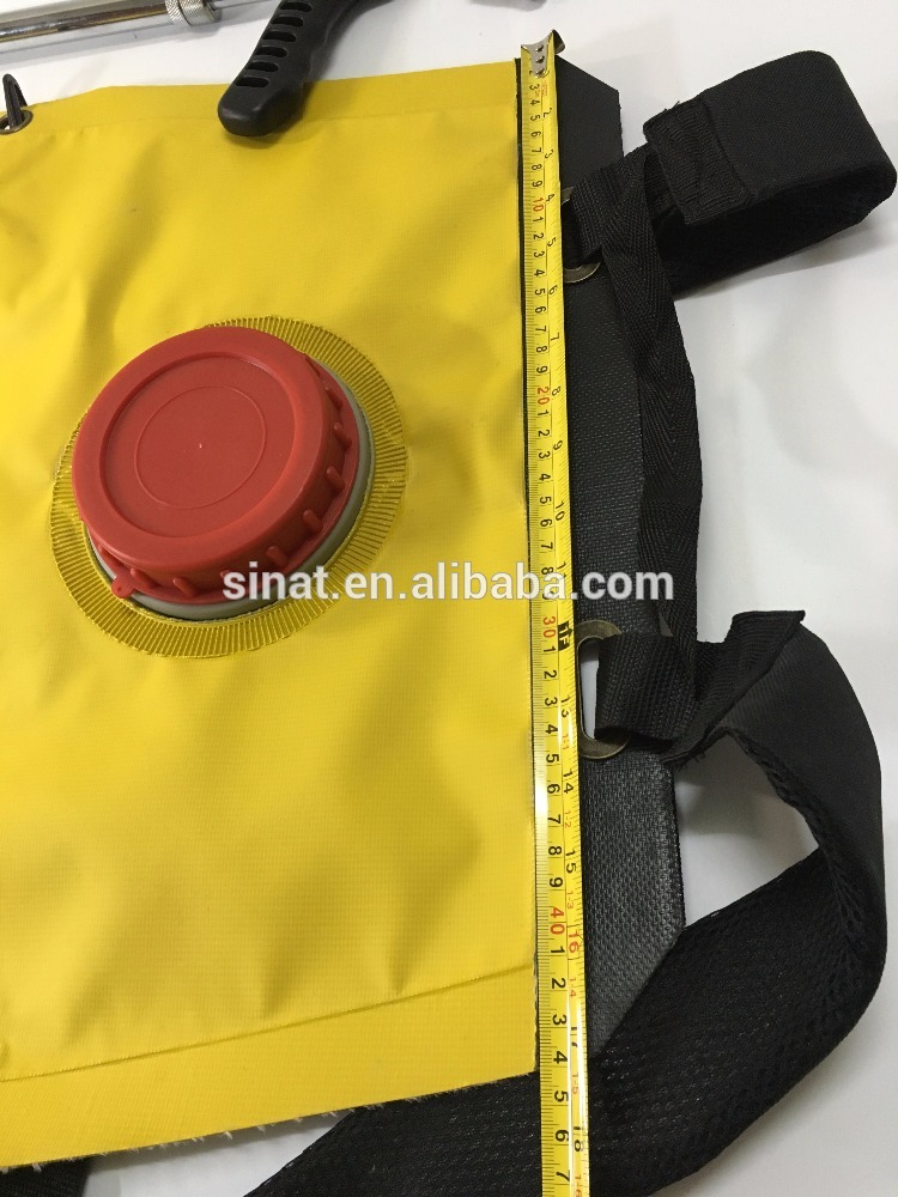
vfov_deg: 61.7
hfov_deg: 48.2
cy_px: 598
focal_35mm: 29
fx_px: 1003
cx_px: 449
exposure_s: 1/33
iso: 160
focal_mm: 4.15
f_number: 2.2
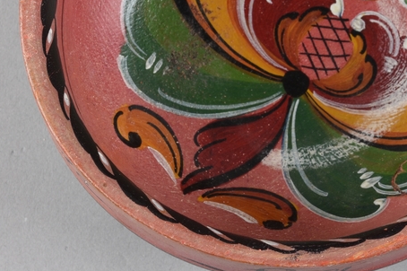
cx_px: 272
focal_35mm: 127
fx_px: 1435
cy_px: -4
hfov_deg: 16.1
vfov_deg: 10.7
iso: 100
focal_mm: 32
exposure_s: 1/125
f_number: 11
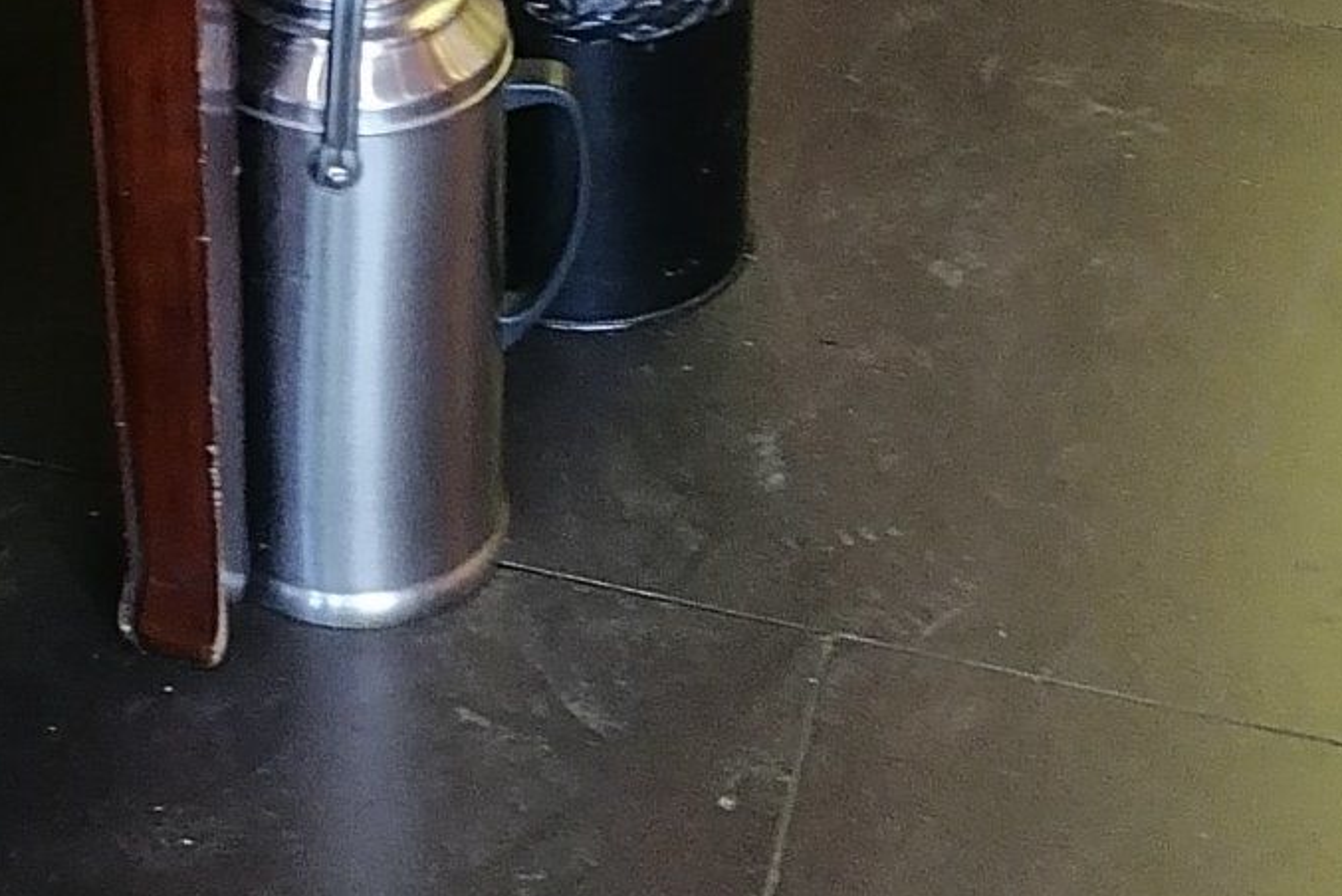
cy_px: -725
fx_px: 4065
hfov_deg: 18.1
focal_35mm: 109
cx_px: -105
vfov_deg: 11.6
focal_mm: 5.4
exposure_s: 1/33.3
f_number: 1.8
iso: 400
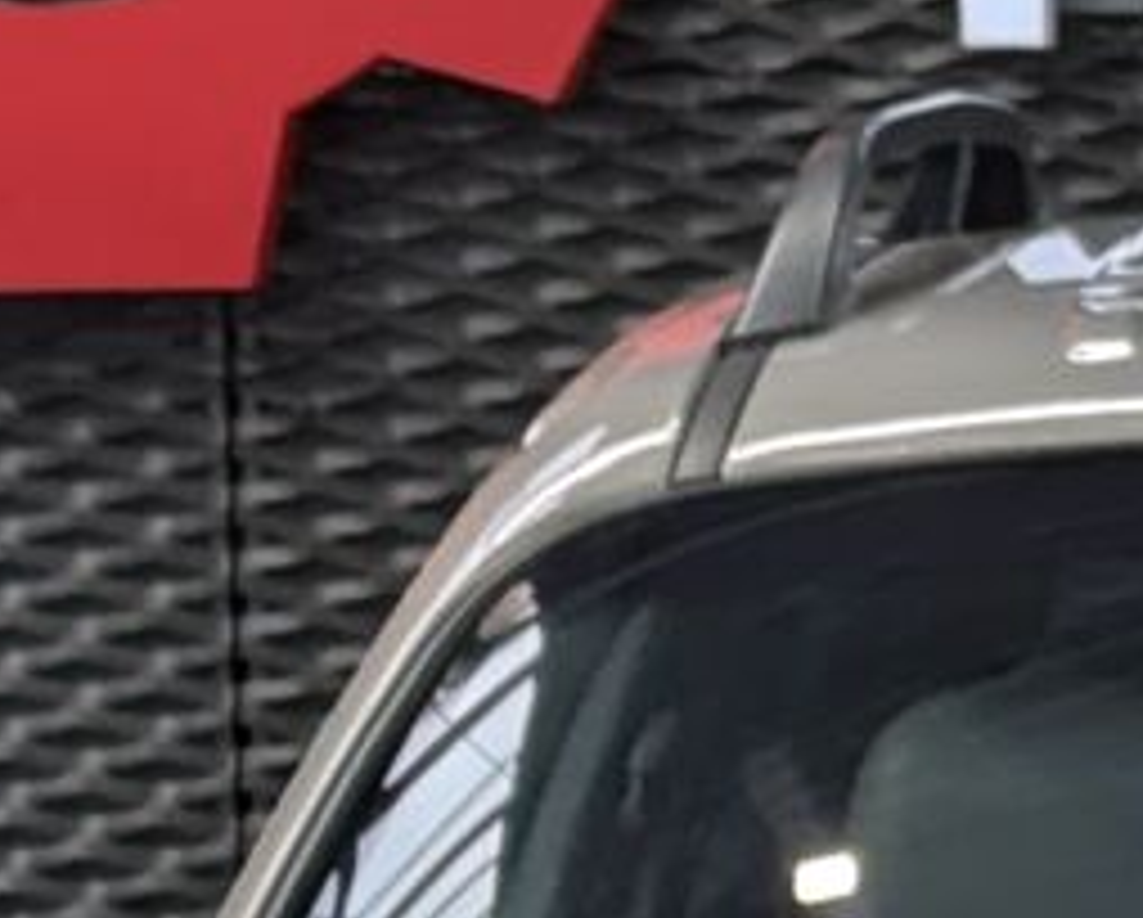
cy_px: 1728
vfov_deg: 4.3
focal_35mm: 354
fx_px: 11994
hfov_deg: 5.4
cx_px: 1800
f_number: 1.85
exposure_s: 1/212
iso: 54
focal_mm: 6.81
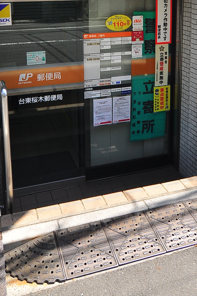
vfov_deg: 43.2
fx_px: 337
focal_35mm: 41
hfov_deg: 32.5
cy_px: 26
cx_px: 115
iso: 250
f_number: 6.3
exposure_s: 1/400
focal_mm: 12
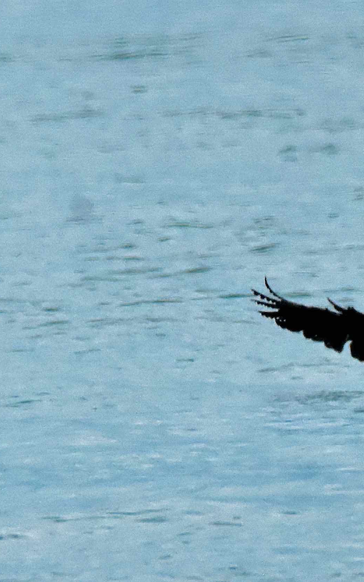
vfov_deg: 1.5
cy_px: 291
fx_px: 21868
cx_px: 411
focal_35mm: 1378
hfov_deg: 1.0
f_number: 11
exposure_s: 1/8000
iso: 5000
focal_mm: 600
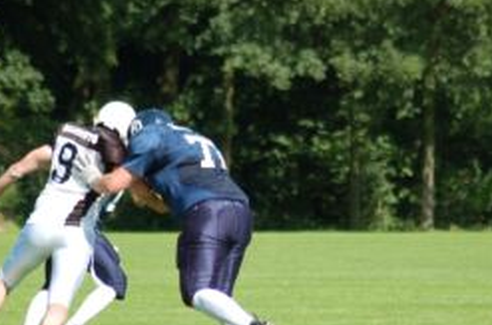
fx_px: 6376
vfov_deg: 2.9
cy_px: 163
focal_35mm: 468
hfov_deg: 4.4
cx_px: 264
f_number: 4.8
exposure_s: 1/1000
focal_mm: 170
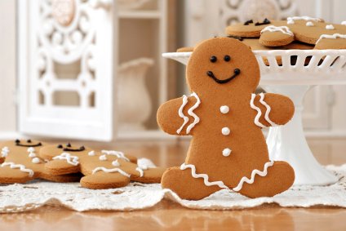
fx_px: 865
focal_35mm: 90
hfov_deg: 22.6
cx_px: 173
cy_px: 116
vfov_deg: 15.2
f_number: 8
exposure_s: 1/15
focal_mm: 60
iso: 100
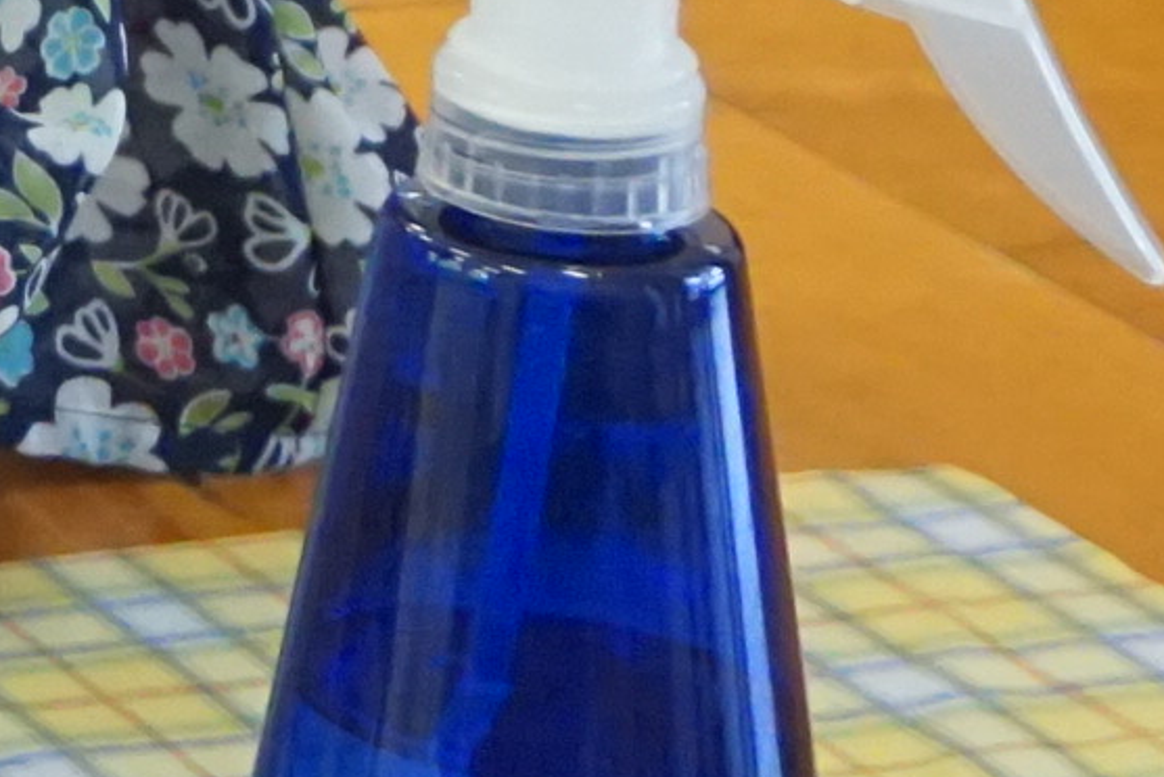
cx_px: -2261
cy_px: -1216
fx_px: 7013
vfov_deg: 6.0
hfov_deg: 8.2
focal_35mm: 217
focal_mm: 19
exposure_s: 1/160
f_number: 4
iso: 2500
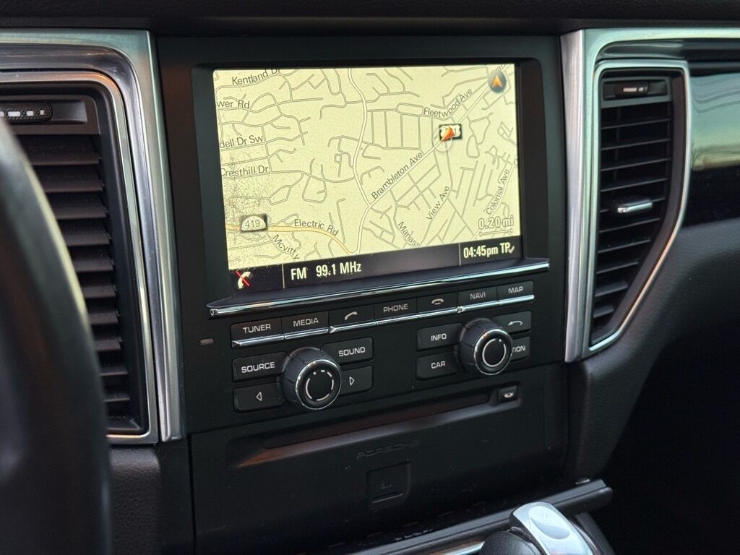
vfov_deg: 30.3
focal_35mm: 48
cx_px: 370
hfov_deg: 39.7
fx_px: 1026
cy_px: 278
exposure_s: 1/60
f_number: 1.78
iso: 125
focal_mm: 6.76
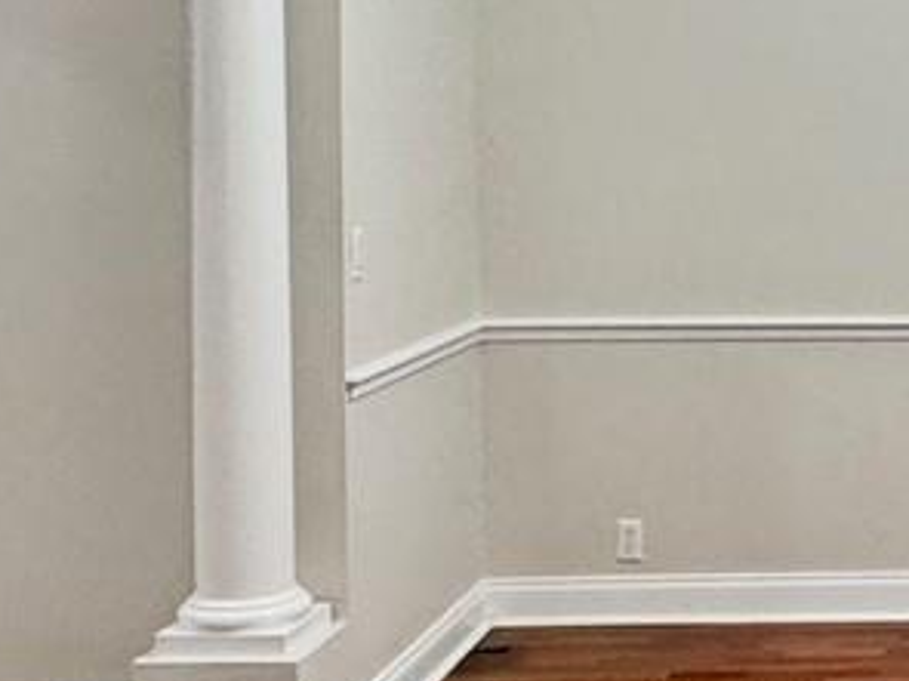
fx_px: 1995
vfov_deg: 19.2
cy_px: 160
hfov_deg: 23.2
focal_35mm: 76
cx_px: 1134
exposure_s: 1/120
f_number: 2.2
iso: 200
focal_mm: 2.22
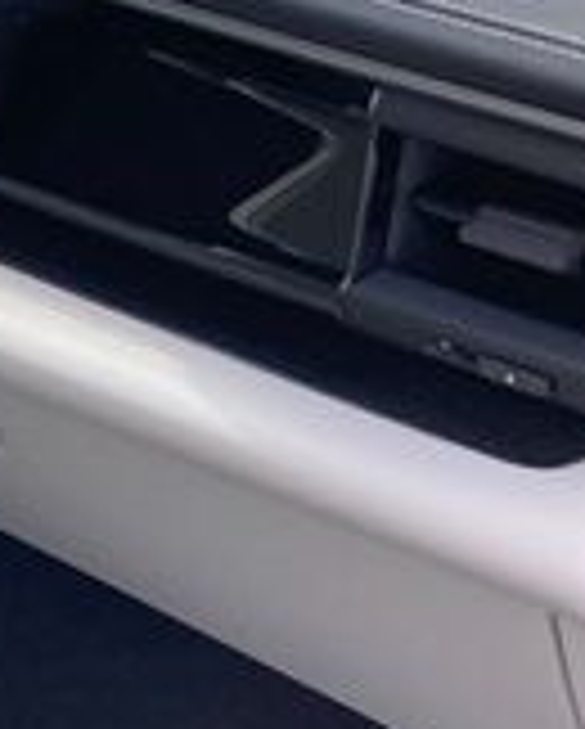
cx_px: -644
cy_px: 464
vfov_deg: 17.7
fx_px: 2333
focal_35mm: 108
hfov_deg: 12.4
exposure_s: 1/175
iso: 20
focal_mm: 3.99
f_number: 1.8
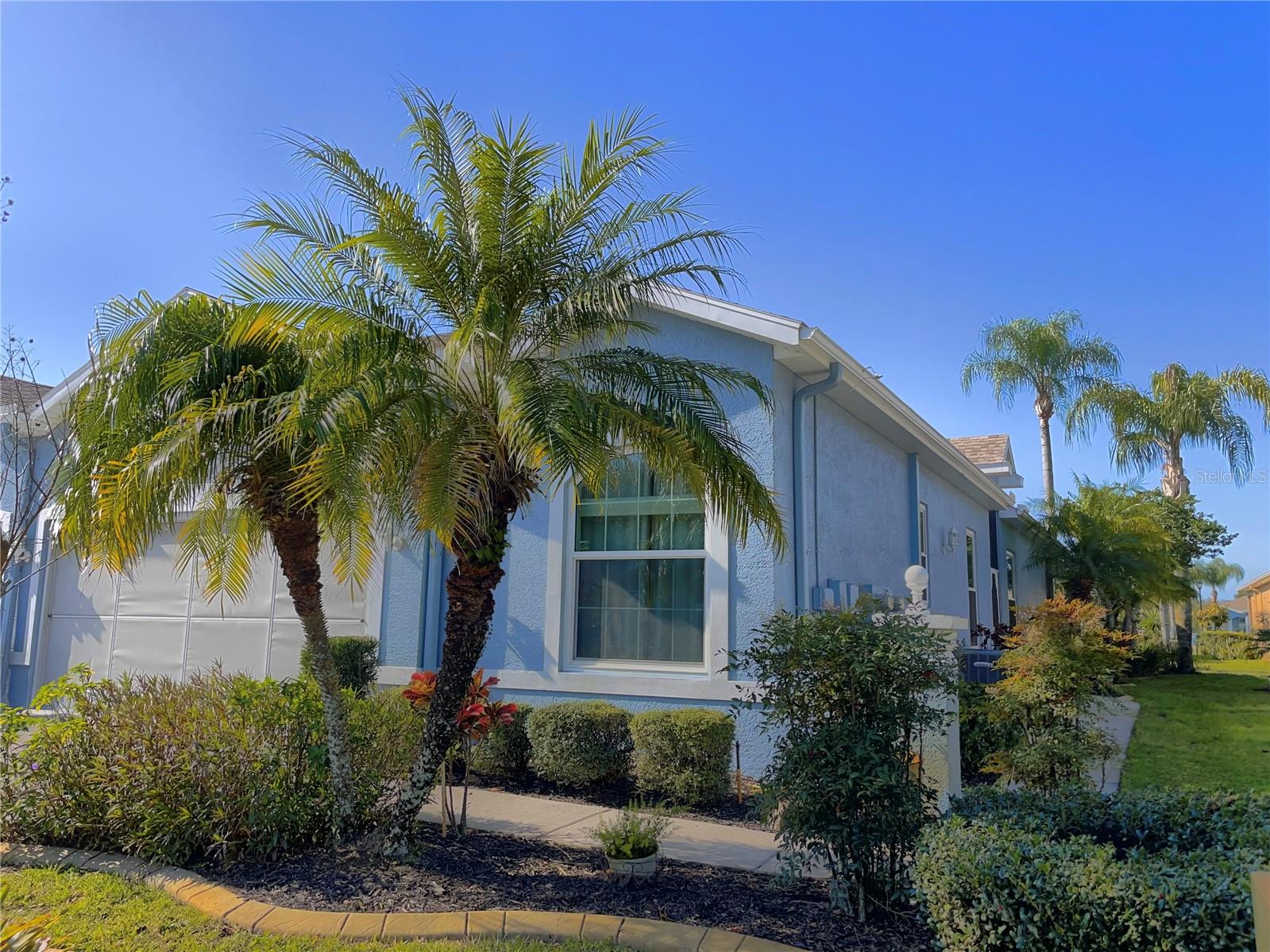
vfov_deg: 53.1
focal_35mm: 26
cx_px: 635
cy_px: 476
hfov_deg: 67.3
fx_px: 954
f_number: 1.6
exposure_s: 1/3300
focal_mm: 4.2
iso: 32
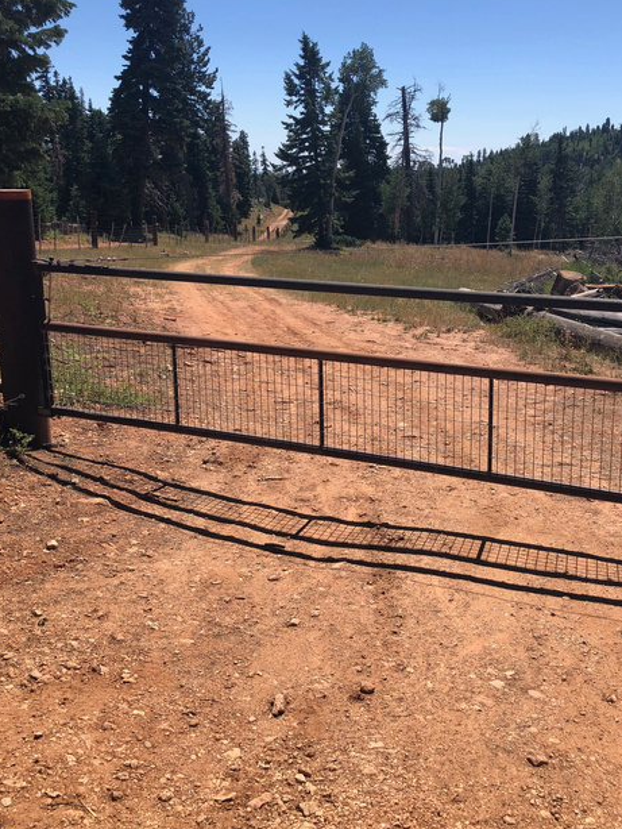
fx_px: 838
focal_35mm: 35
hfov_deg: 40.5
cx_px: 383
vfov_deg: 52.4
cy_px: 358
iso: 20
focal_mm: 3.99
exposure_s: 1/2288
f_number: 1.8
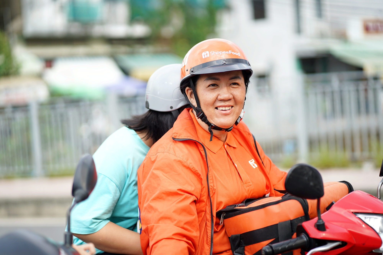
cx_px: 192
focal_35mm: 85
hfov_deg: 23.9
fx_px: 904
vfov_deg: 16.1
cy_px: 128
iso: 200
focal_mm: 85
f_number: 1.8
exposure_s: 1/1000
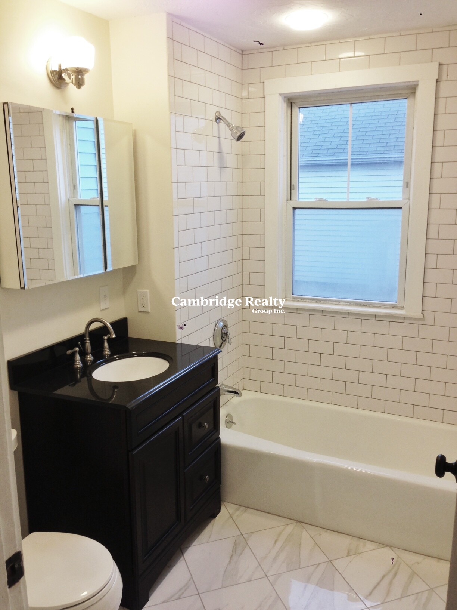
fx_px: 581
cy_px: 305
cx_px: 228
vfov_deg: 55.4
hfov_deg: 42.9
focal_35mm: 33
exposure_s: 1/20
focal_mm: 4.13
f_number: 2.4
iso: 80
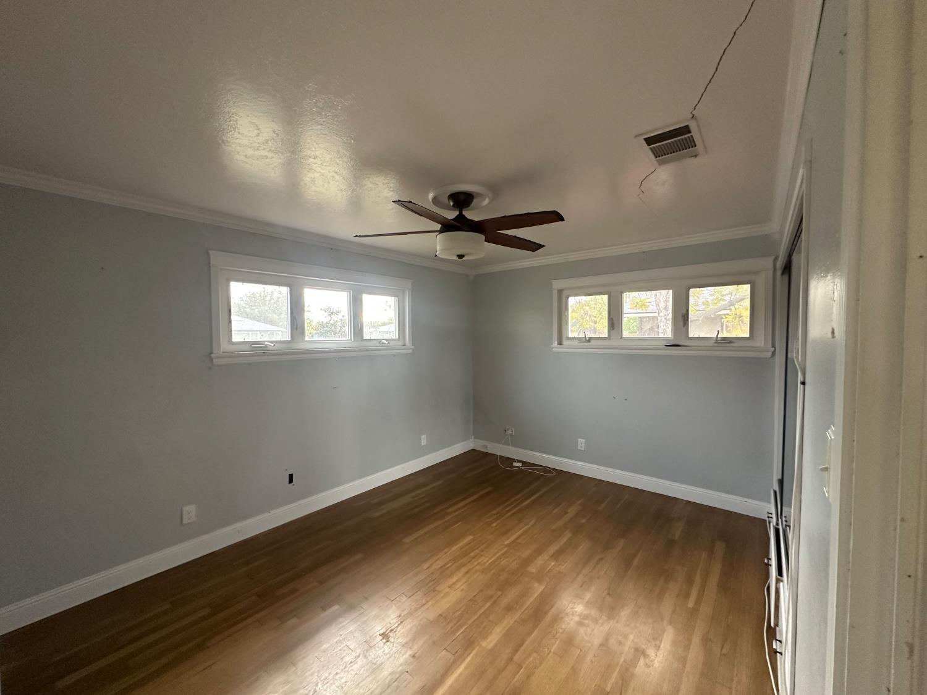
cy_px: 348
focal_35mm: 14
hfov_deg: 102.1
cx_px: 464
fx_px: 375
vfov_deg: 85.7
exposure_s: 1/60
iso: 250
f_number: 2.2
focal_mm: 2.22
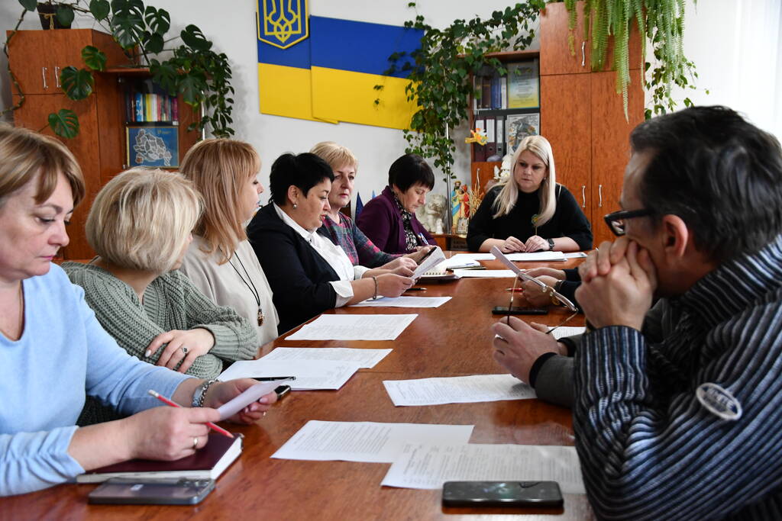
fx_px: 912
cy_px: 260
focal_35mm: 42
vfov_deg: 31.9
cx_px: 391
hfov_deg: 46.4
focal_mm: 28
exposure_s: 1/125
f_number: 4
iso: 2000
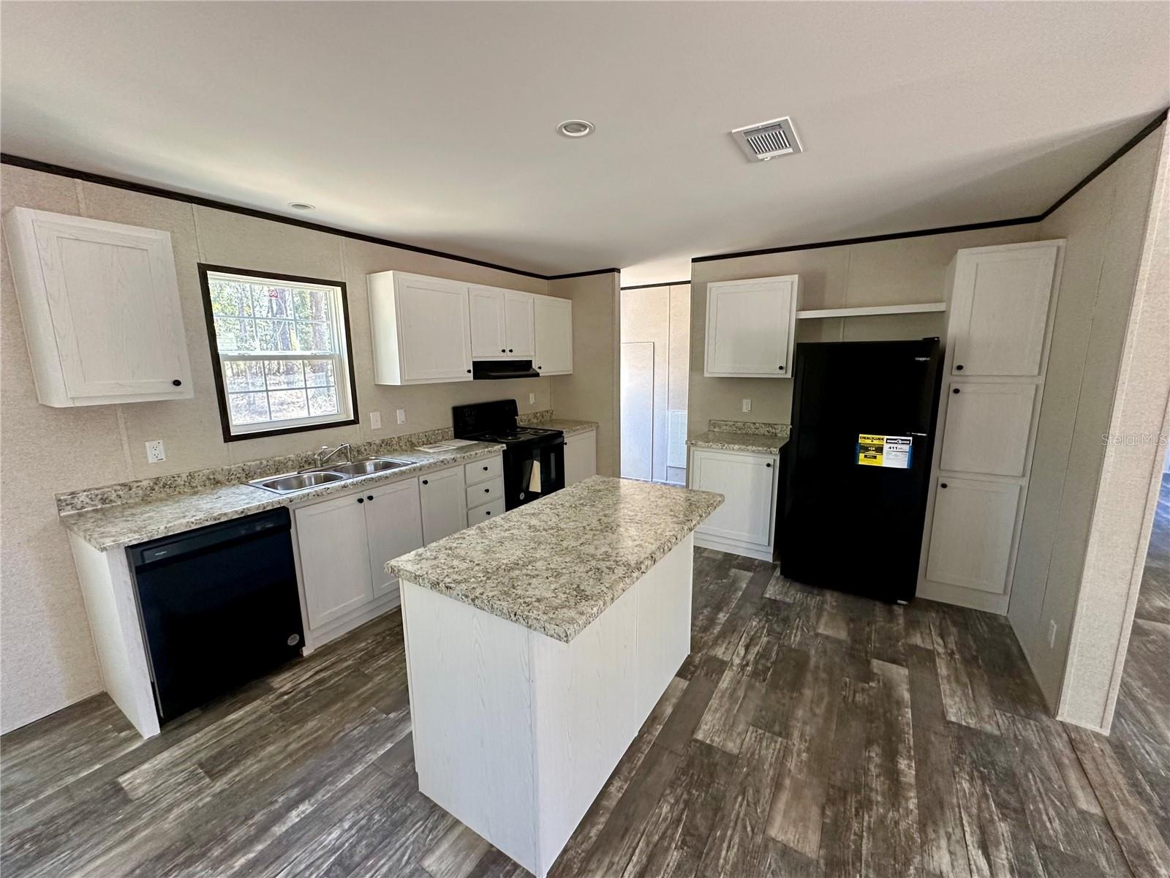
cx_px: 585
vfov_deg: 85.7
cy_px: 439
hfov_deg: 102.1
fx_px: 473
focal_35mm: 14
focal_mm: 2.22
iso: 320
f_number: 2.2
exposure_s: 1/93
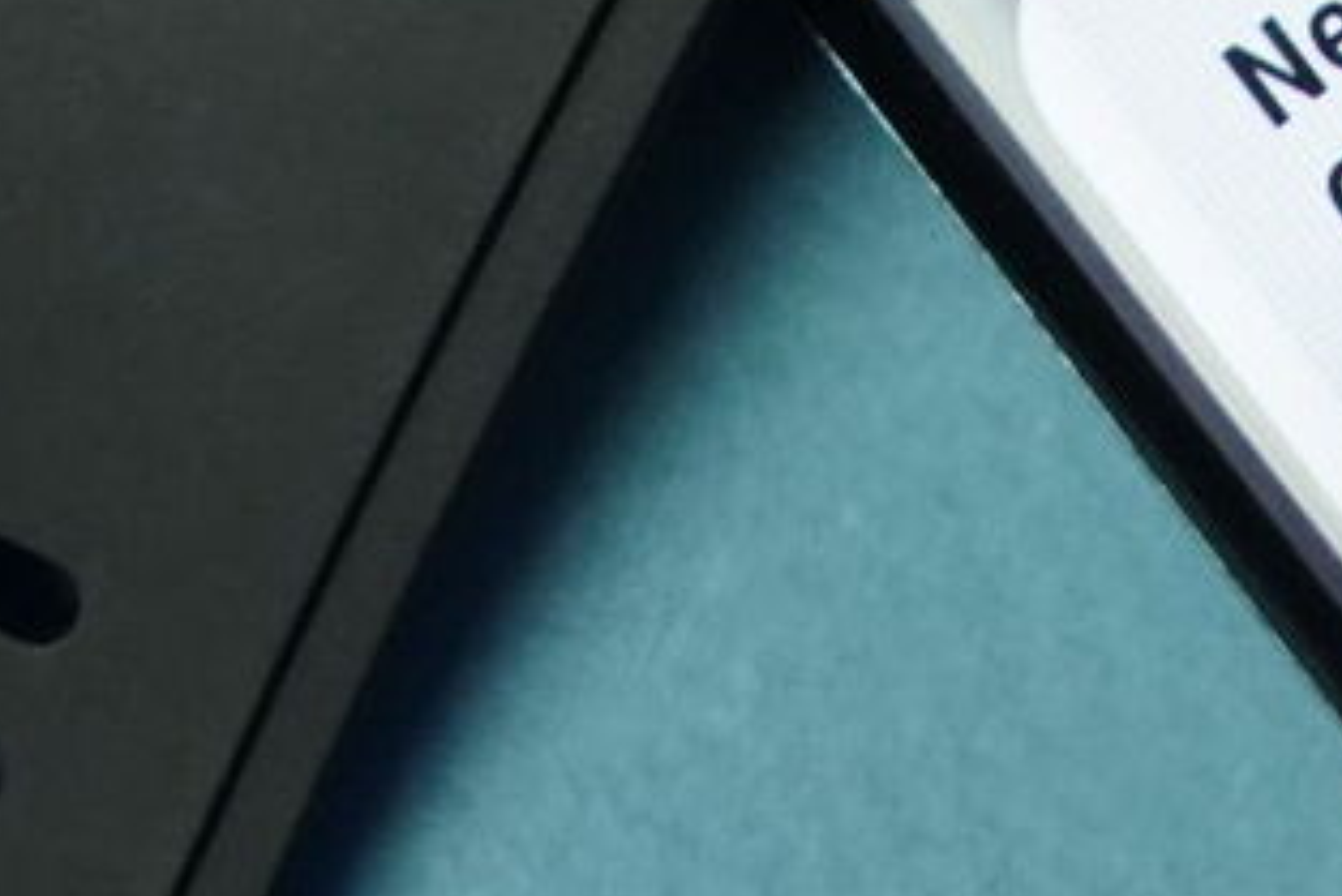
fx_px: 12568
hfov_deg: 6.1
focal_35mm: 337
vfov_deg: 4.0
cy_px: -956
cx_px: 1612
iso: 5000
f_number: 8
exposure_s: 1/200
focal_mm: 55
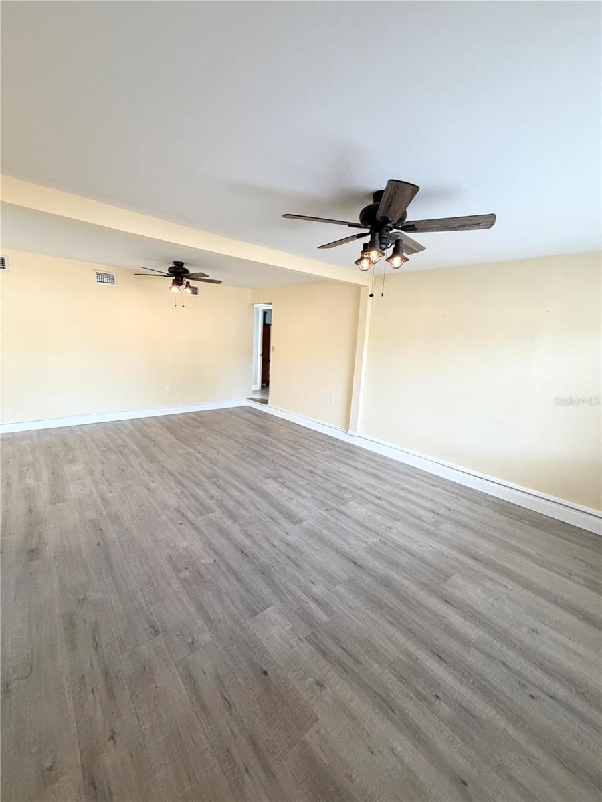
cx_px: 301
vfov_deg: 102.1
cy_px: 401
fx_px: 325
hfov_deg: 85.7
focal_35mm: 14
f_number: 2.2
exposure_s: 1/120
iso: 320
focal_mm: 2.22
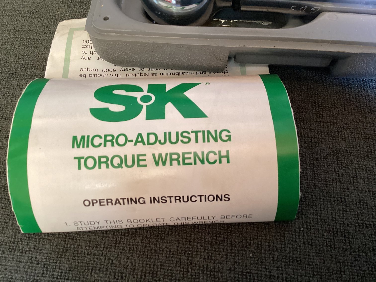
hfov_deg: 58.3
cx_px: 188
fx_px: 337
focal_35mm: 31
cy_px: 141
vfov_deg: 45.4
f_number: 2.4
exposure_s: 1/33
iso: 250
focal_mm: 3.3
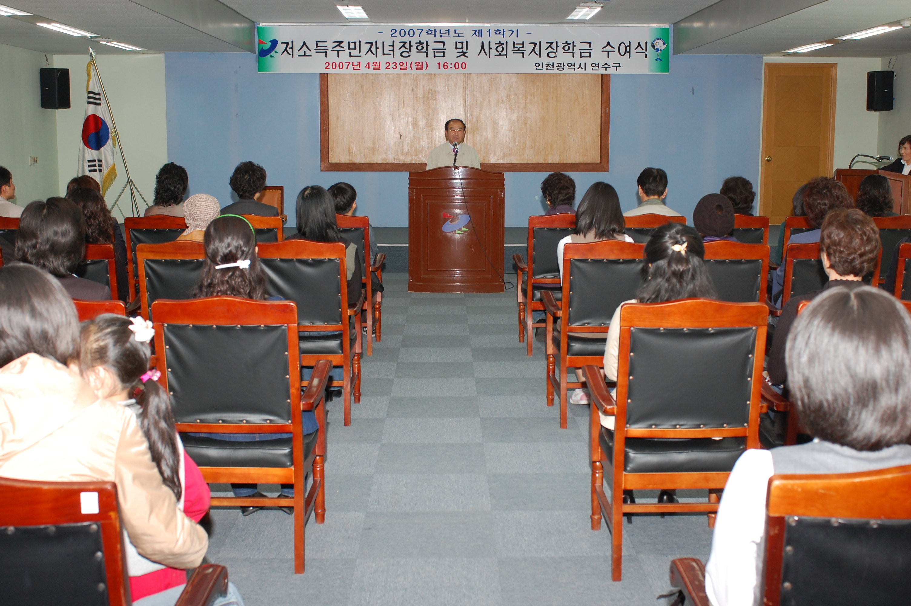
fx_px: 1062
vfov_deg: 31.8
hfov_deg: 46.4
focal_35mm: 42
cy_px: 303
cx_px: 456
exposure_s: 1/60
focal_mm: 28
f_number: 5.6
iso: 400
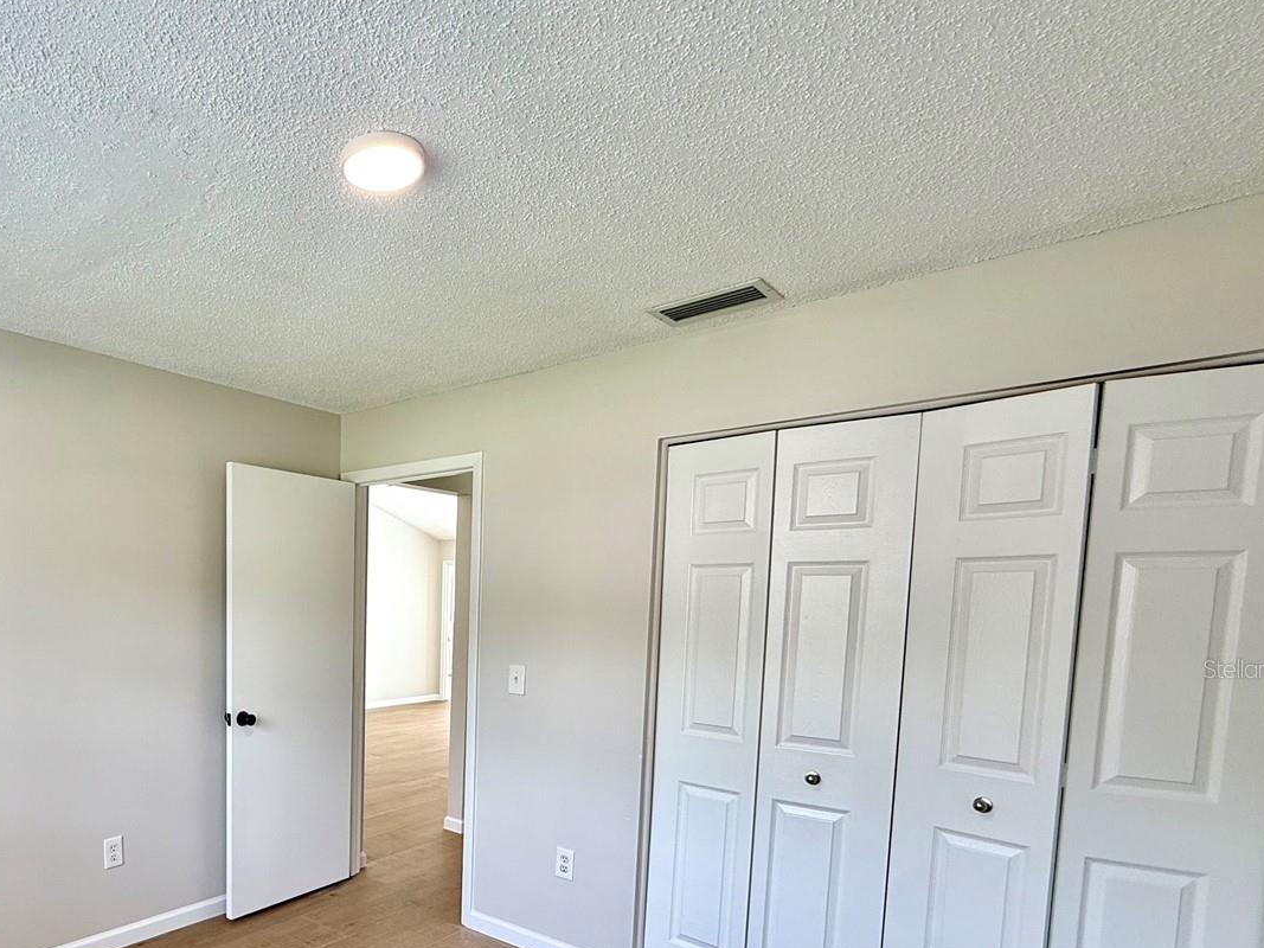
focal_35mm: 21
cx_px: 367
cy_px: 668
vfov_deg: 61.1
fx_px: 767
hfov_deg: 75.1
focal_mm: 2.22
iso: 64
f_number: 2.2
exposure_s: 1/99
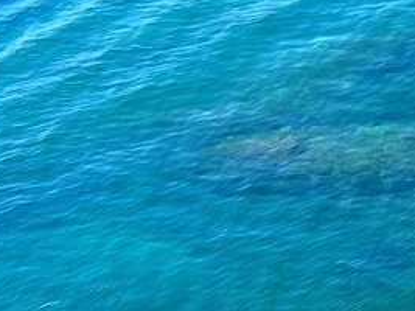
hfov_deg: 12.6
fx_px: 1869
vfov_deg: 8.6
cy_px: 748
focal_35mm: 156
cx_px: 376
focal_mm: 5.7
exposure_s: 1/1901
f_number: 1.5
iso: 50
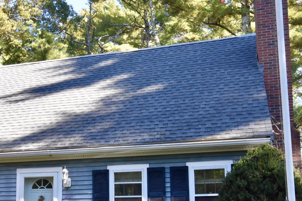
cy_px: 163
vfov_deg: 24.6
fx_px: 453
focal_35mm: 54
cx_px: 97
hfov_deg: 36.4
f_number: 8
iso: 800
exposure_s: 1/250
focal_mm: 16
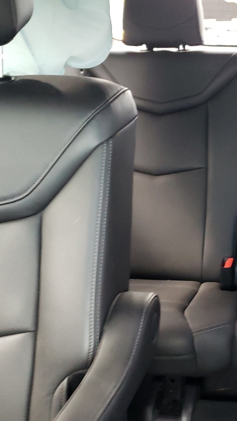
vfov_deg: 36.6
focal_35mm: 57
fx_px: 637
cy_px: 237
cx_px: 232
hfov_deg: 20.5
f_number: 1.5
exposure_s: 1/60.2
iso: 285
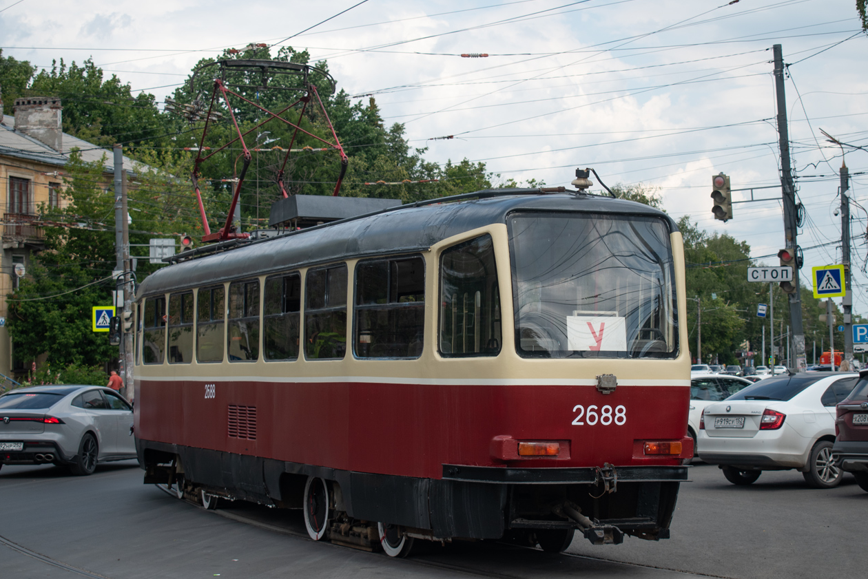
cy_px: 302
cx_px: 435
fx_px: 1688
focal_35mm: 70
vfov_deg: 19.5
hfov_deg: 28.8
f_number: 5
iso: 100
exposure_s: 1/500
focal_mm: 42
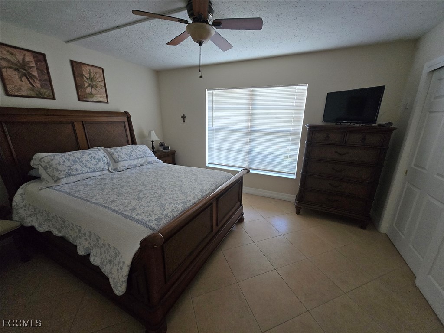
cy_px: 166
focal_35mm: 13
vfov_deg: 89.9
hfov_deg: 106.2
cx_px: 222
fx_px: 167
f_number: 2.2
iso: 320
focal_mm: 1.7
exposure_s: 1/60
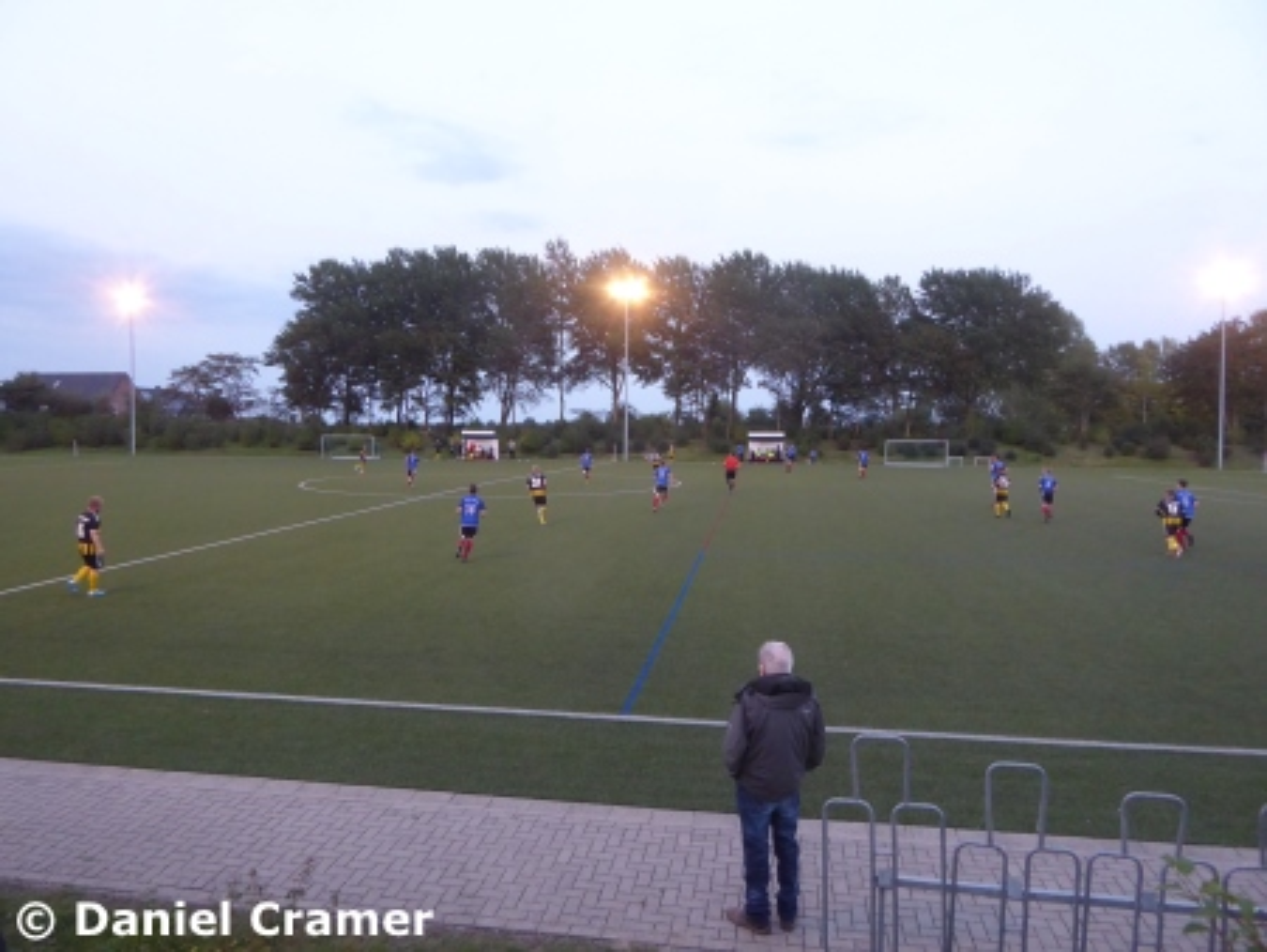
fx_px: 879
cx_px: 634
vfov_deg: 56.9
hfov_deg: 71.6
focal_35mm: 24
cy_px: 476
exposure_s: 1/50
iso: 400
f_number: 3.3
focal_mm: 4.3
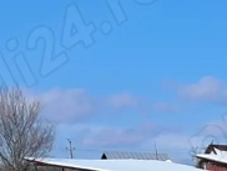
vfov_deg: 9.1
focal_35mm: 148
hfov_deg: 11.8
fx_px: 972
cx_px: 466
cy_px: 406
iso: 50
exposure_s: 1/1339
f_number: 1.8
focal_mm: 4
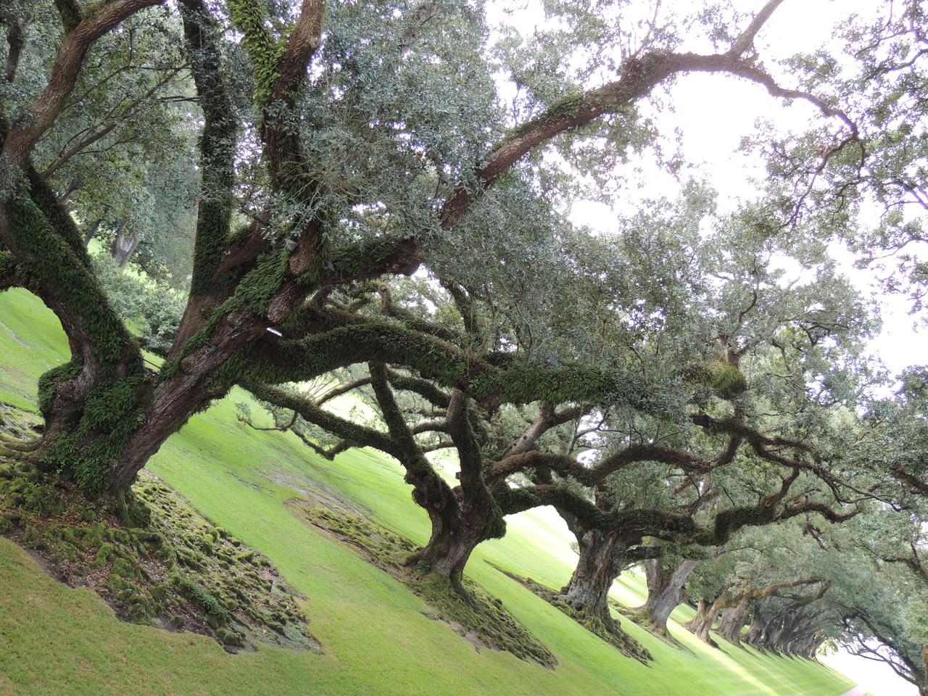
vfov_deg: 42.9
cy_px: 348
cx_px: 464
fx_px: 885
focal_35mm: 33
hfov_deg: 55.4
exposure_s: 1/50
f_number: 3.2
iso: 110
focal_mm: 5.8
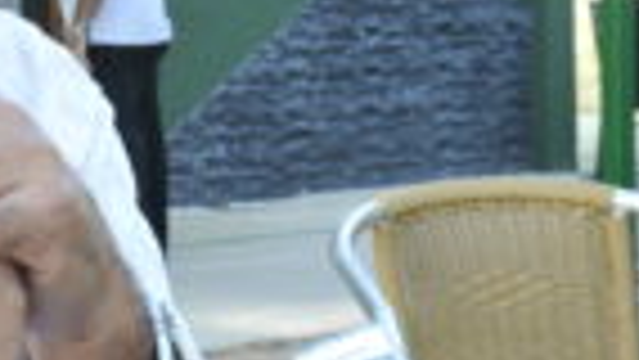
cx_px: -76
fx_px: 1983
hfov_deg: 17.6
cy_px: 54
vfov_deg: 10.3
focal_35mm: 117
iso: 400
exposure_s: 1/100
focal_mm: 26
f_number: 8
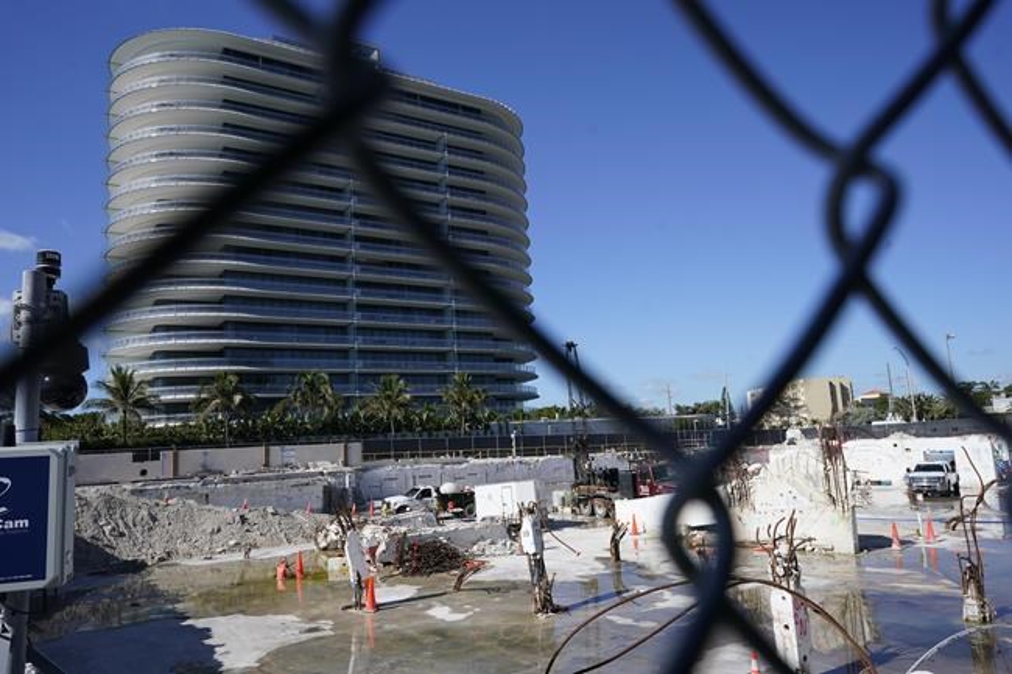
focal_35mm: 24
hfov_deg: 73.8
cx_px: 506
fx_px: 674
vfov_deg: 53.1
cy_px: 337
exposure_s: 1/1250
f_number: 9
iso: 500
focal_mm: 24
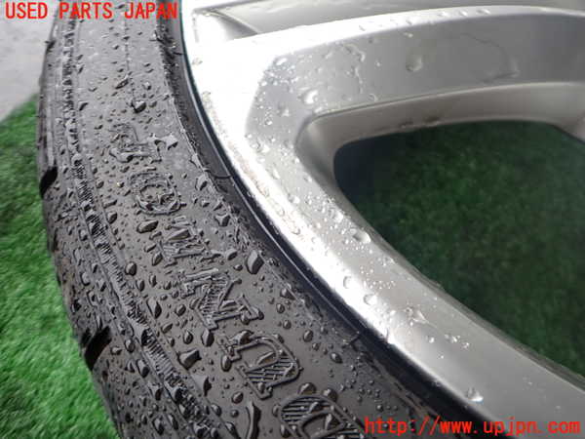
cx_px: 292
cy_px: 220
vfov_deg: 54.9
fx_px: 422
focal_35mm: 25
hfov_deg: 69.4
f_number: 2
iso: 100
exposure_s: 1/160
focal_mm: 4.5
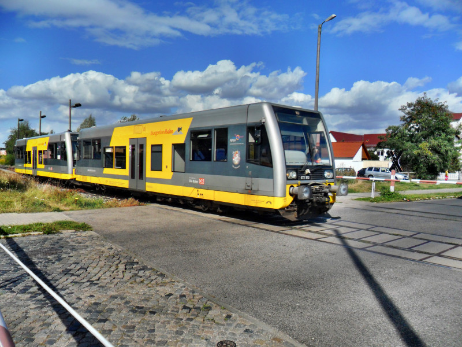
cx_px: 231
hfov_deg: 65.3
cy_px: 174
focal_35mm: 27
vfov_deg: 51.4
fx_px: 360
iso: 80
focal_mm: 4.9
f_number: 8.9
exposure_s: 1/350
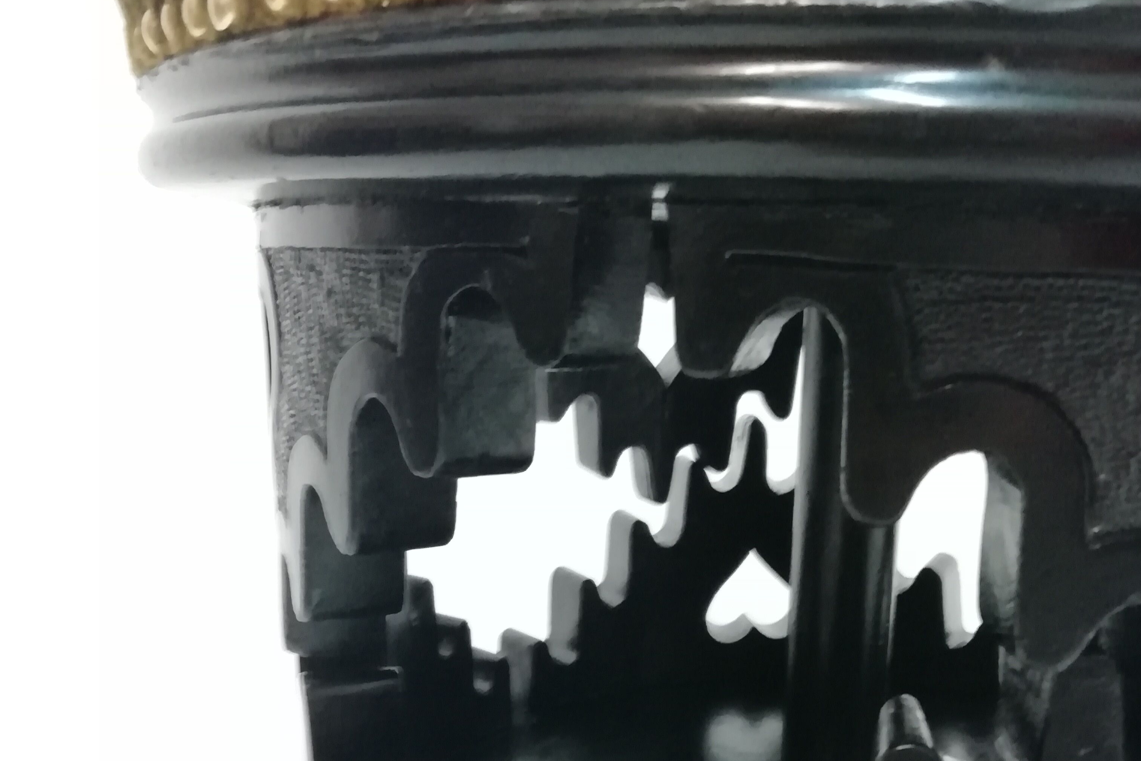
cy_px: 602
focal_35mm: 37
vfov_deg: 34.9
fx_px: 1173
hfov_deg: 51.9
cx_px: 569
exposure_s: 1/16.7
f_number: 2.2
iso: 640
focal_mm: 3.46
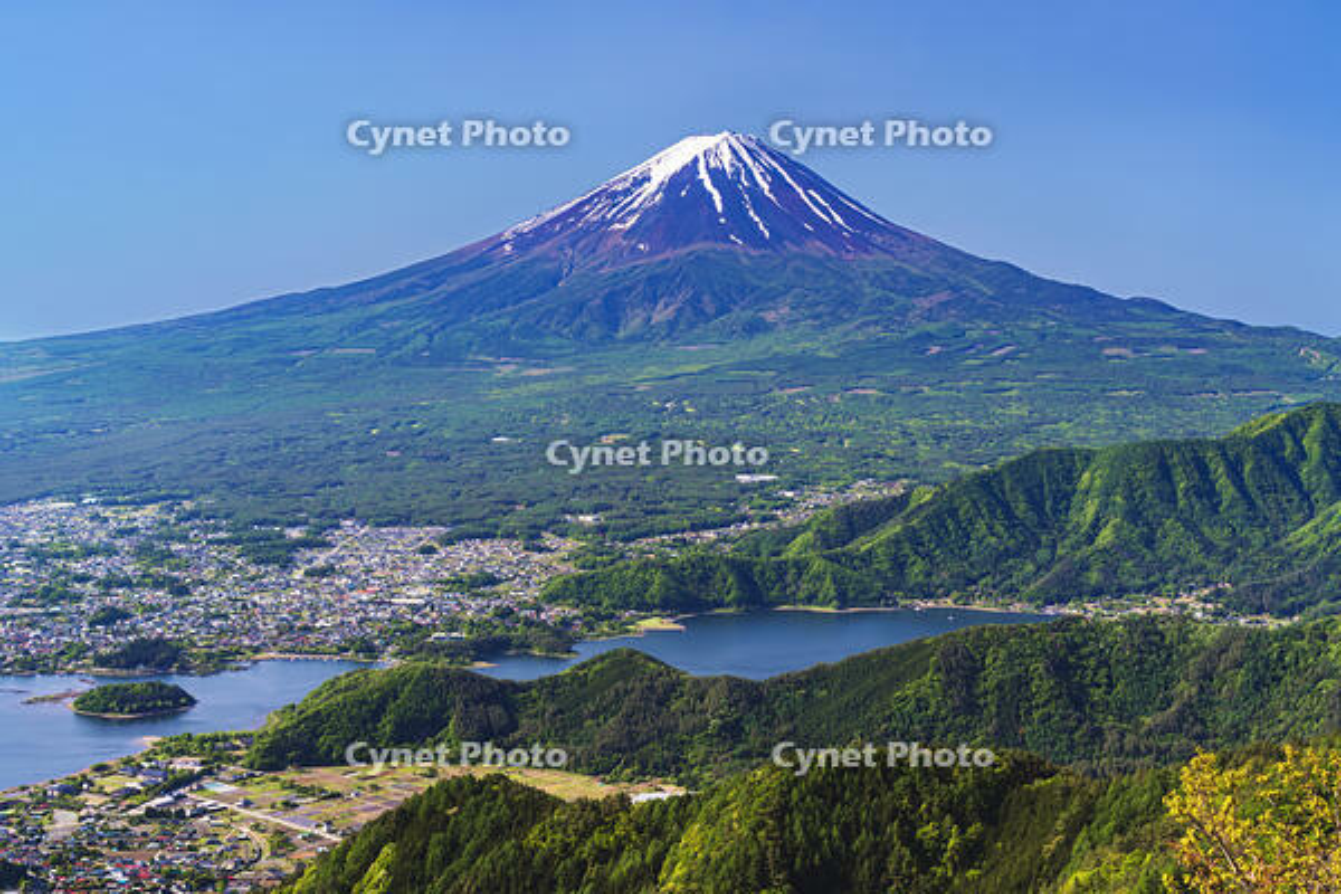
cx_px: 670
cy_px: 447
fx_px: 1751
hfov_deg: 41.9
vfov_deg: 28.6
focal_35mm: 47
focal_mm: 47
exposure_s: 1/15
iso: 100
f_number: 13
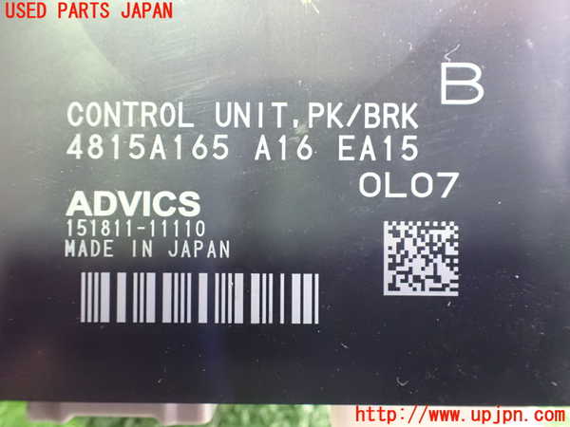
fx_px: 494
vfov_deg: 46.8
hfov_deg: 60.0
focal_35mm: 30
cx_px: 285
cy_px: 214
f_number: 2.3
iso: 1600
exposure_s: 1/30
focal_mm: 5.4
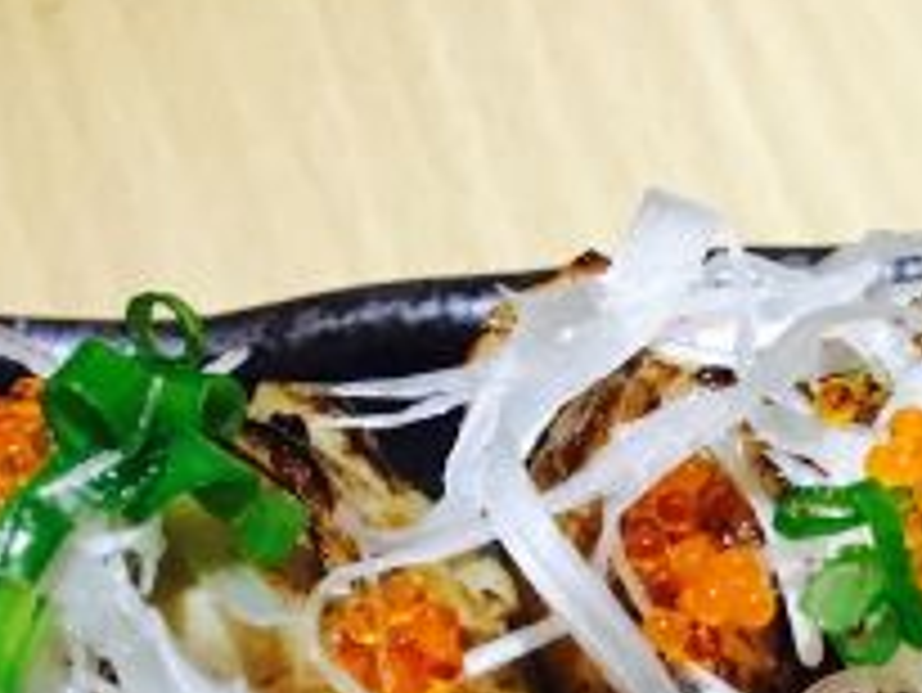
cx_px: 1174
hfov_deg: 18.5
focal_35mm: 99
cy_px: 835
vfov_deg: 14.5
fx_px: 2638
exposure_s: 1/25
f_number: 2.2
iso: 200
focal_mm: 4.15
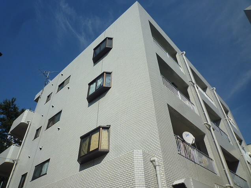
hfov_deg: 69.4
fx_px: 181
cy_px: 94
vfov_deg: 54.9
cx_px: 126
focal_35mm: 25
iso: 100
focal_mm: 4.4
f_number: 5.6
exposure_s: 1/800
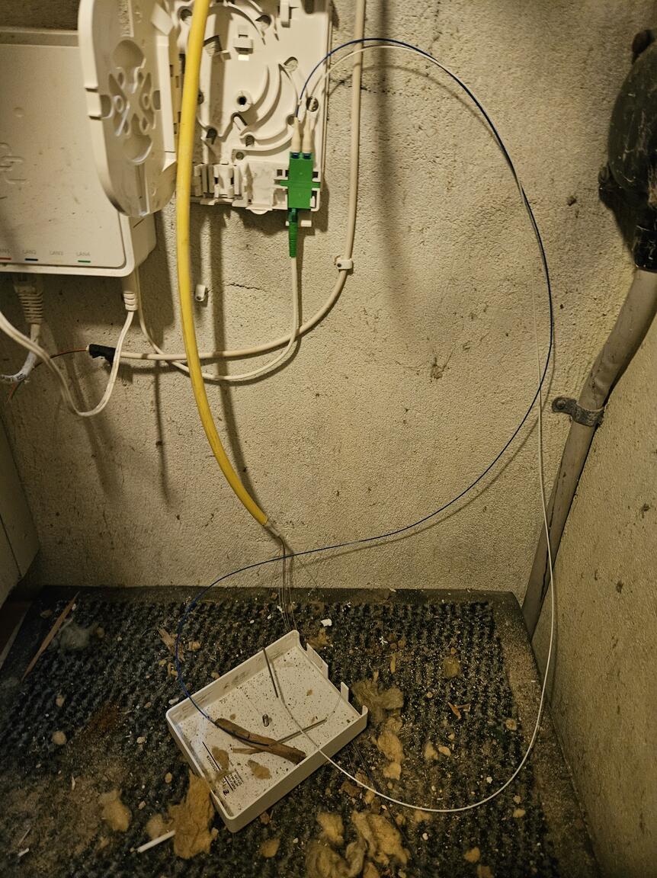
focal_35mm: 23
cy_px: 439
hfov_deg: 58.8
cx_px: 328
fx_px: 583
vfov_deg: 74.0
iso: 640
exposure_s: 1/25
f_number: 1.8
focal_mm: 5.4
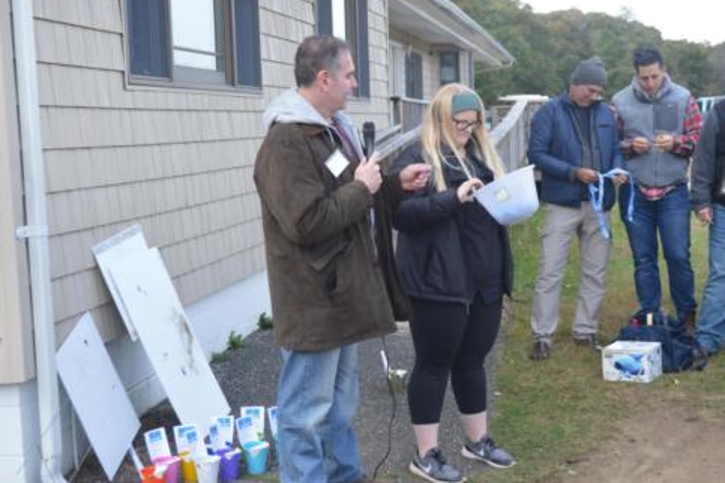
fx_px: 1188
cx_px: 356
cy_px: 235
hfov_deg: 33.9
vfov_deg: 23.0
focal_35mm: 59
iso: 220
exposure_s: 1/125
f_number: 5.6
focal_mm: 38
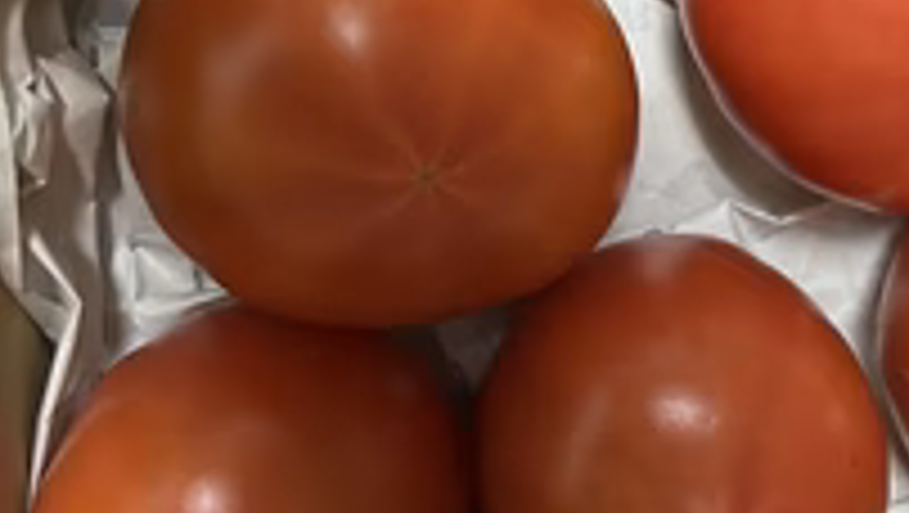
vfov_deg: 20.1
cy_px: -108
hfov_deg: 36.4
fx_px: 1351
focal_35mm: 56
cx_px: 670
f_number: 1.5
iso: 320
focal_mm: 5.7
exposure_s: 1/60
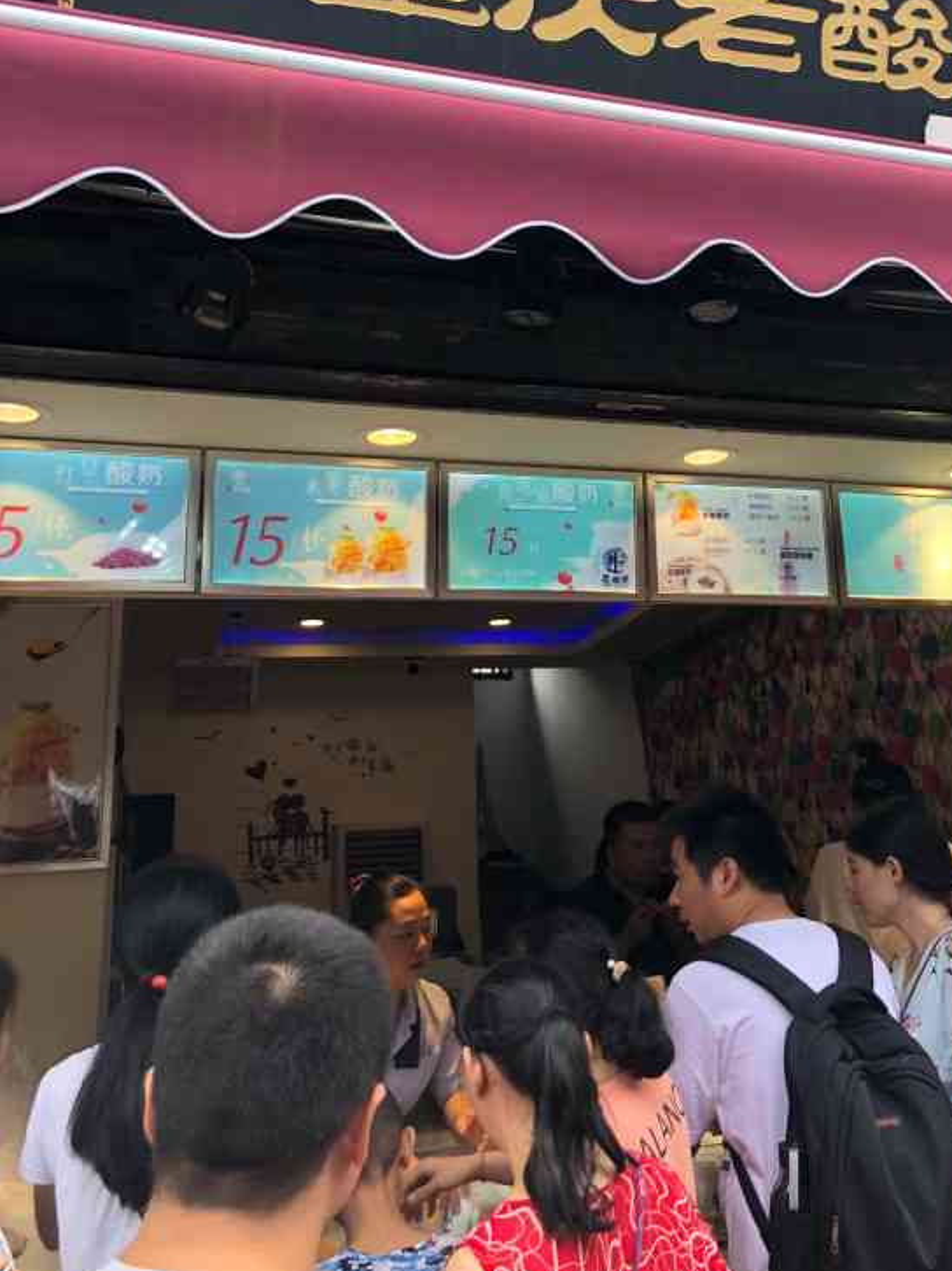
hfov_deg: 39.3
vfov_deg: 50.7
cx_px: 611
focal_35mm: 36
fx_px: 1321
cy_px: 461
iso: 25
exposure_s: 1/120
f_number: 1.8
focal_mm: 3.99
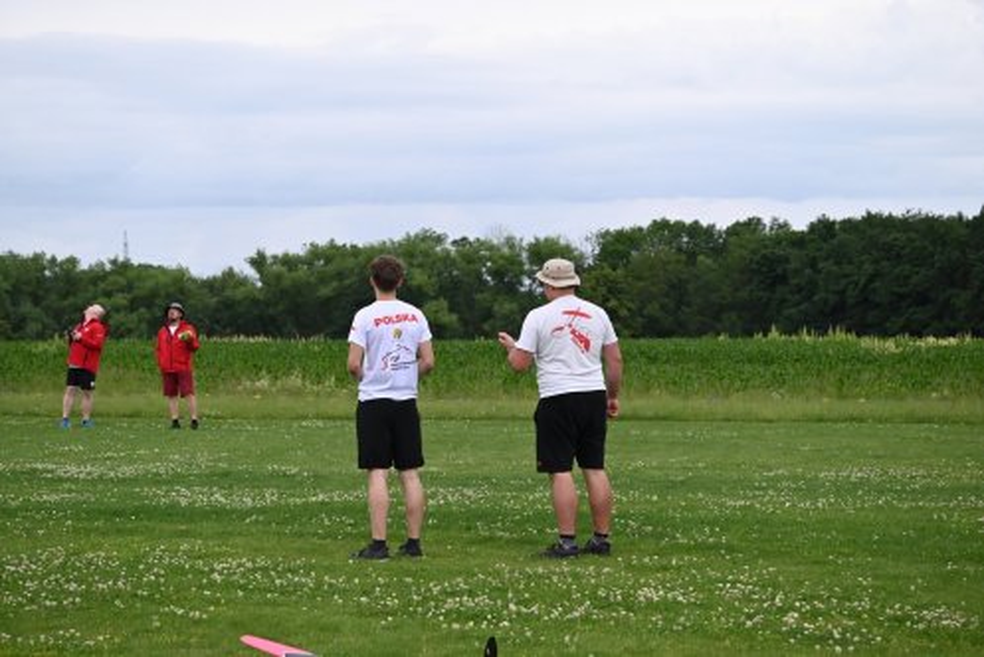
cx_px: 492
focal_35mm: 100
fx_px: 2735
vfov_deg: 13.7
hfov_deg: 20.4
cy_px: 328
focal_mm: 100
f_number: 7.1
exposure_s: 1/800
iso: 1000
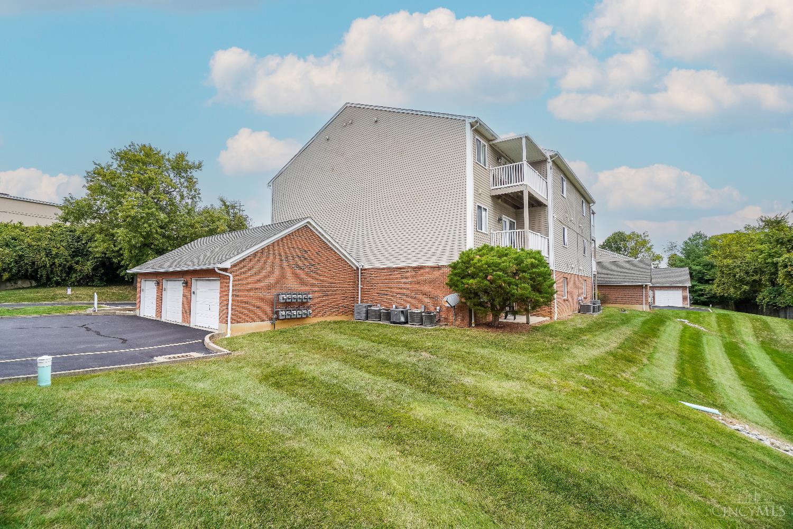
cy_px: 264
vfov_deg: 77.3
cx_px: 396
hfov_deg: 100.4
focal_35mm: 15
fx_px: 330
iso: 100
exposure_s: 1/60
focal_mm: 10
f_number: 6.3
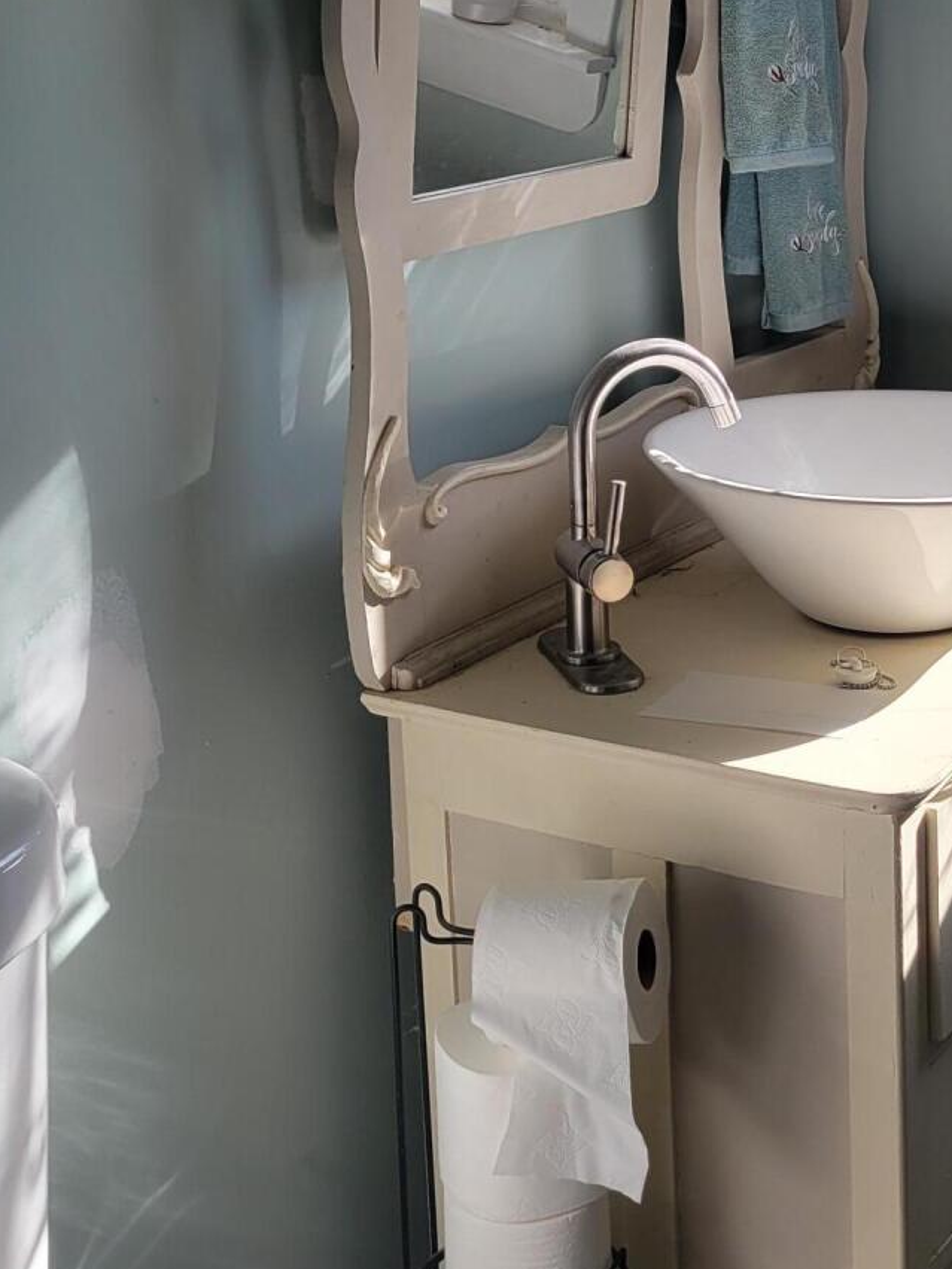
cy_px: 314
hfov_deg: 23.7
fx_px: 2237
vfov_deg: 31.1
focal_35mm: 61
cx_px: 745
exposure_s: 1/251
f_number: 1.8
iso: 40
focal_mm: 5.4
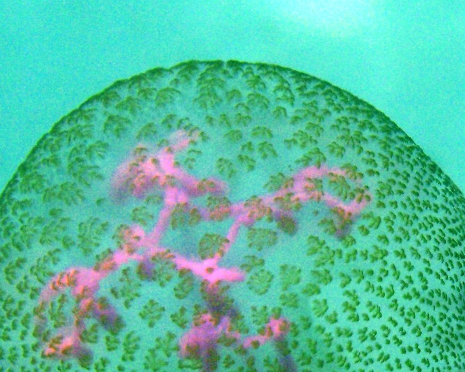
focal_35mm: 294
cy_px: 371
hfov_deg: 6.6
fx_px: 4045
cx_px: 383
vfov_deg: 5.3
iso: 64
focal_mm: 18.2
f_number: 5.1
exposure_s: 1/200
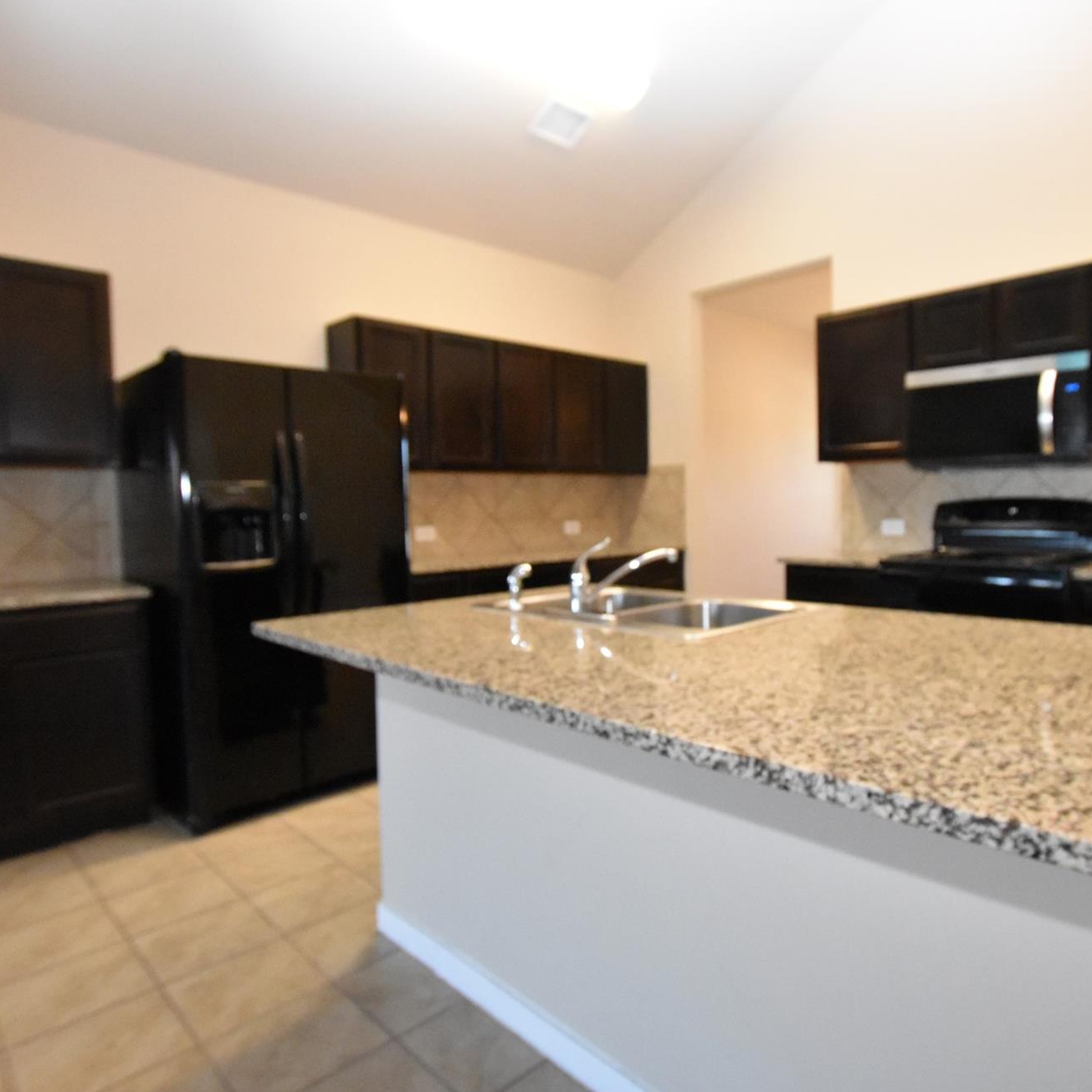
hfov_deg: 74.0
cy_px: 537
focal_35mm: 20
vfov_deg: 74.8
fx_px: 714
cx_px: 654
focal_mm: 10
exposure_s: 1/200
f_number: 5.6
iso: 5000
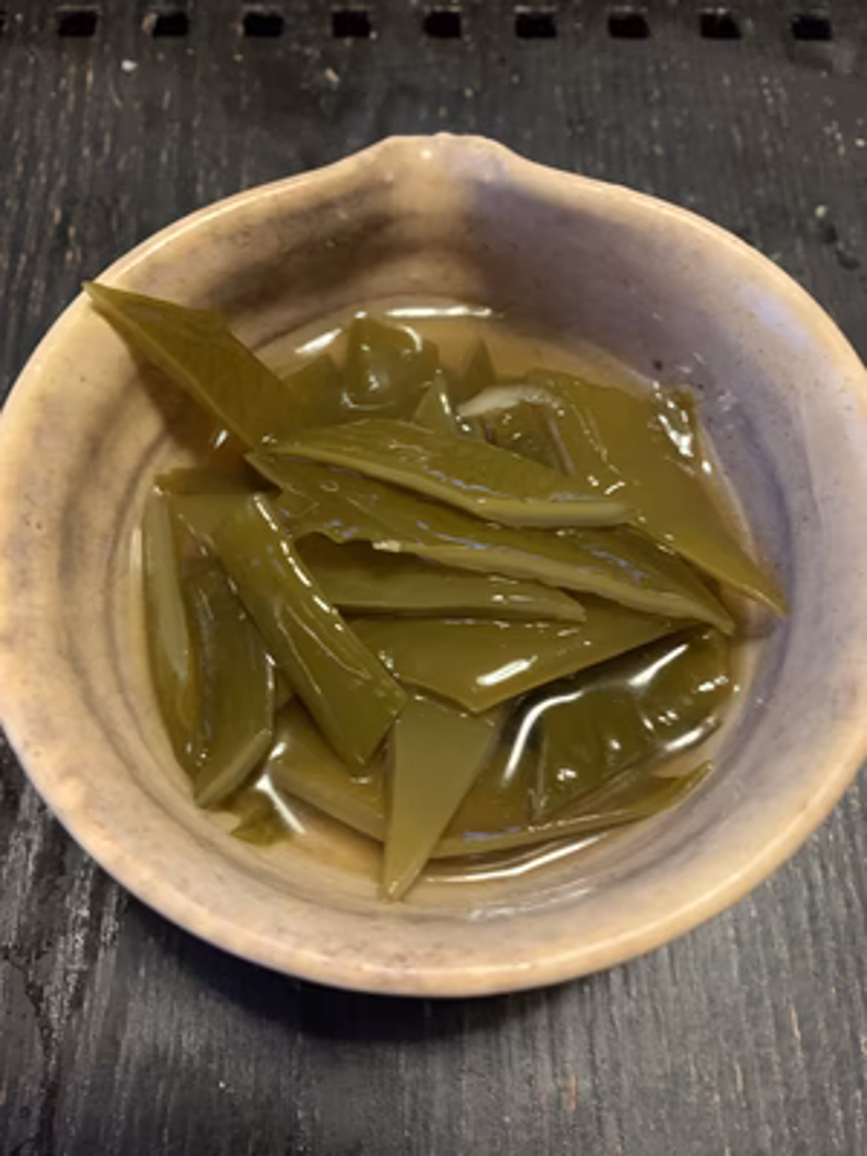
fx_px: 868
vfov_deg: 67.3
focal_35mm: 26
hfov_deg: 53.1
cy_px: 578
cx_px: 434
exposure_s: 1/30
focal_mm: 4.25
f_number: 1.8
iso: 400
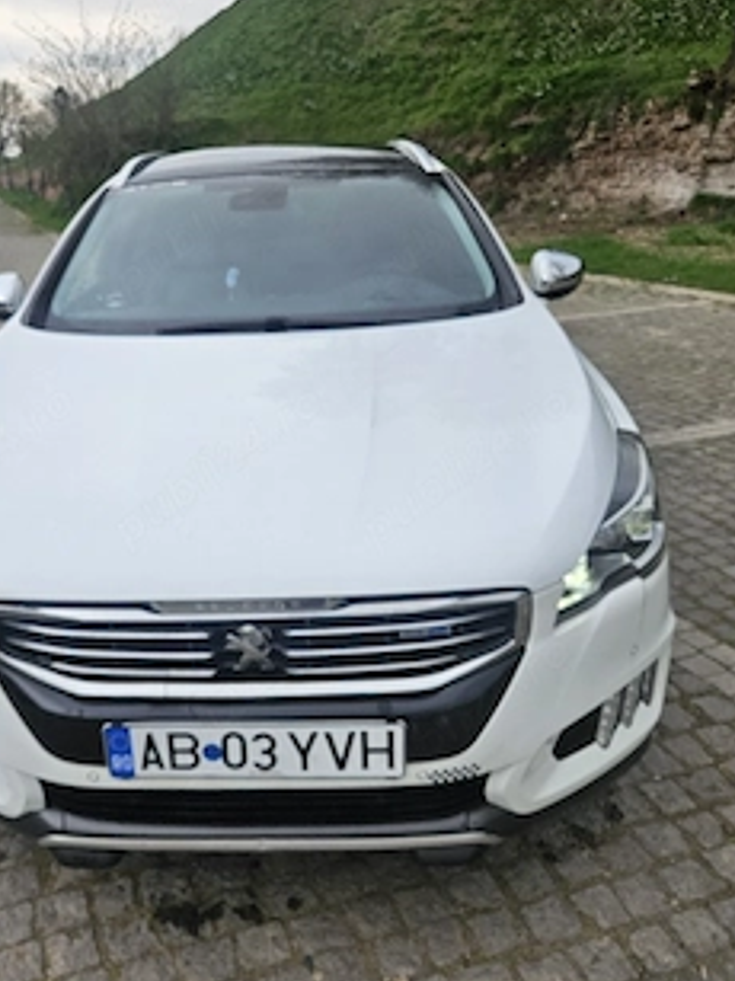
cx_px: 281
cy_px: 505
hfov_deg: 46.4
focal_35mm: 30
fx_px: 850
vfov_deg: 60.0
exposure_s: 1/2000
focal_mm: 5.4
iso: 64
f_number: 1.8
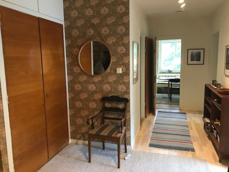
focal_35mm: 28
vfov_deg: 49.7
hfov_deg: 63.4
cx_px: 114
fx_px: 185
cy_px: 86
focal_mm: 3.99
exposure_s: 1/17
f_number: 1.8
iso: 80
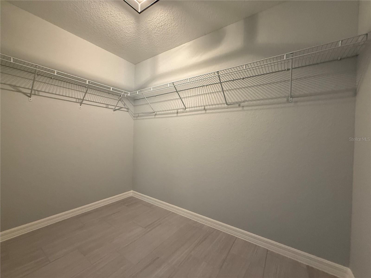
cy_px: 139
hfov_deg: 102.1
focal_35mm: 14
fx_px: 150
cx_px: 186
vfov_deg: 85.7
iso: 250
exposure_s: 1/60
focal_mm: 2.22
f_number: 2.2
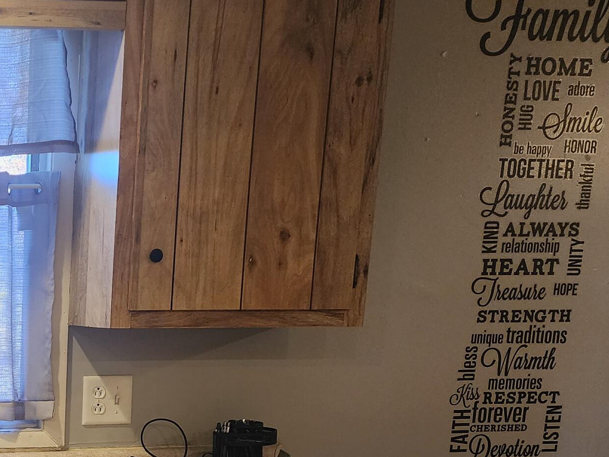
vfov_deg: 24.7
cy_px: 471
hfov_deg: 29.5
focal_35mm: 56
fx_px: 985
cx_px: -123
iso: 400
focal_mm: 6.4
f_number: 1.8
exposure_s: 1/120
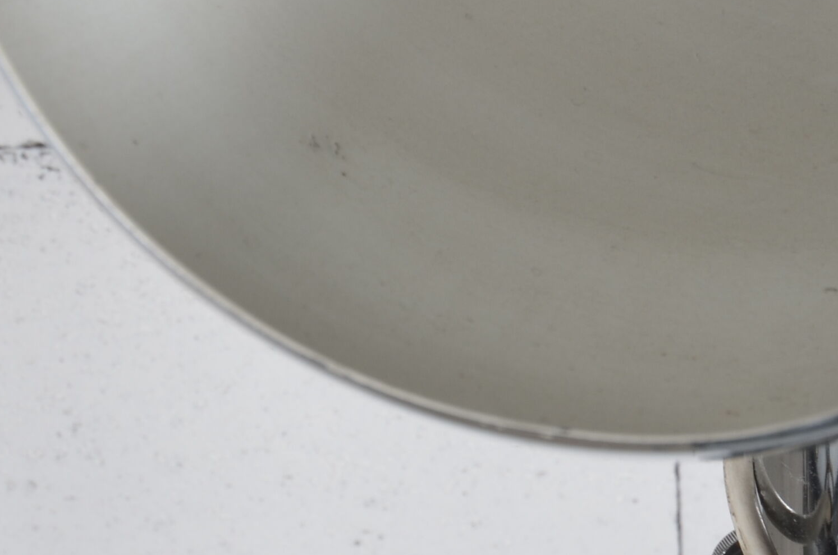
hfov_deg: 20.4
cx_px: 704
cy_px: -224
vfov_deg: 13.2
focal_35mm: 99
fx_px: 2300
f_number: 11
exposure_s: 1/125
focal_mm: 20
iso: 100
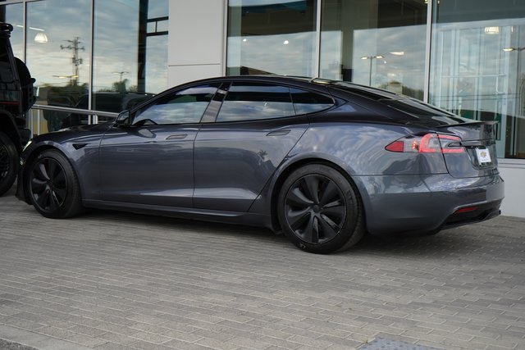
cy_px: 175
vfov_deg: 29.3
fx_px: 671
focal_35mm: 46
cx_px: 262
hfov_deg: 42.7
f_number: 8
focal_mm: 46
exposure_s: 1/200
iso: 1000
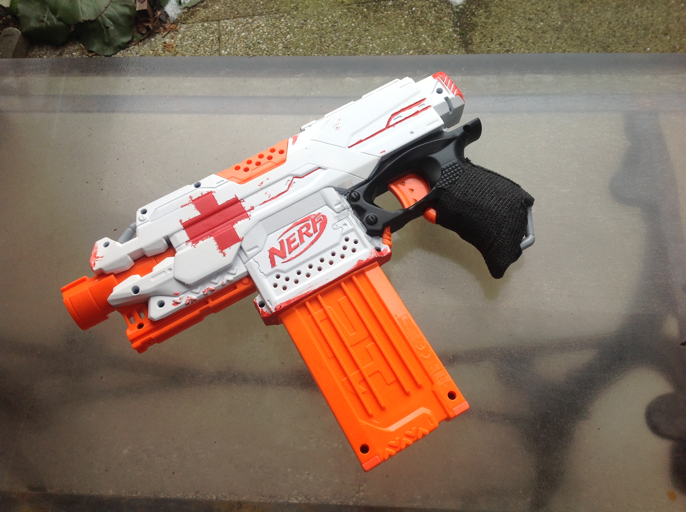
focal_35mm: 35
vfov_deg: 40.6
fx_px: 693
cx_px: 343
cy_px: 256
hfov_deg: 52.7
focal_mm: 4.28
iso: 50
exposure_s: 1/291
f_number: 2.4
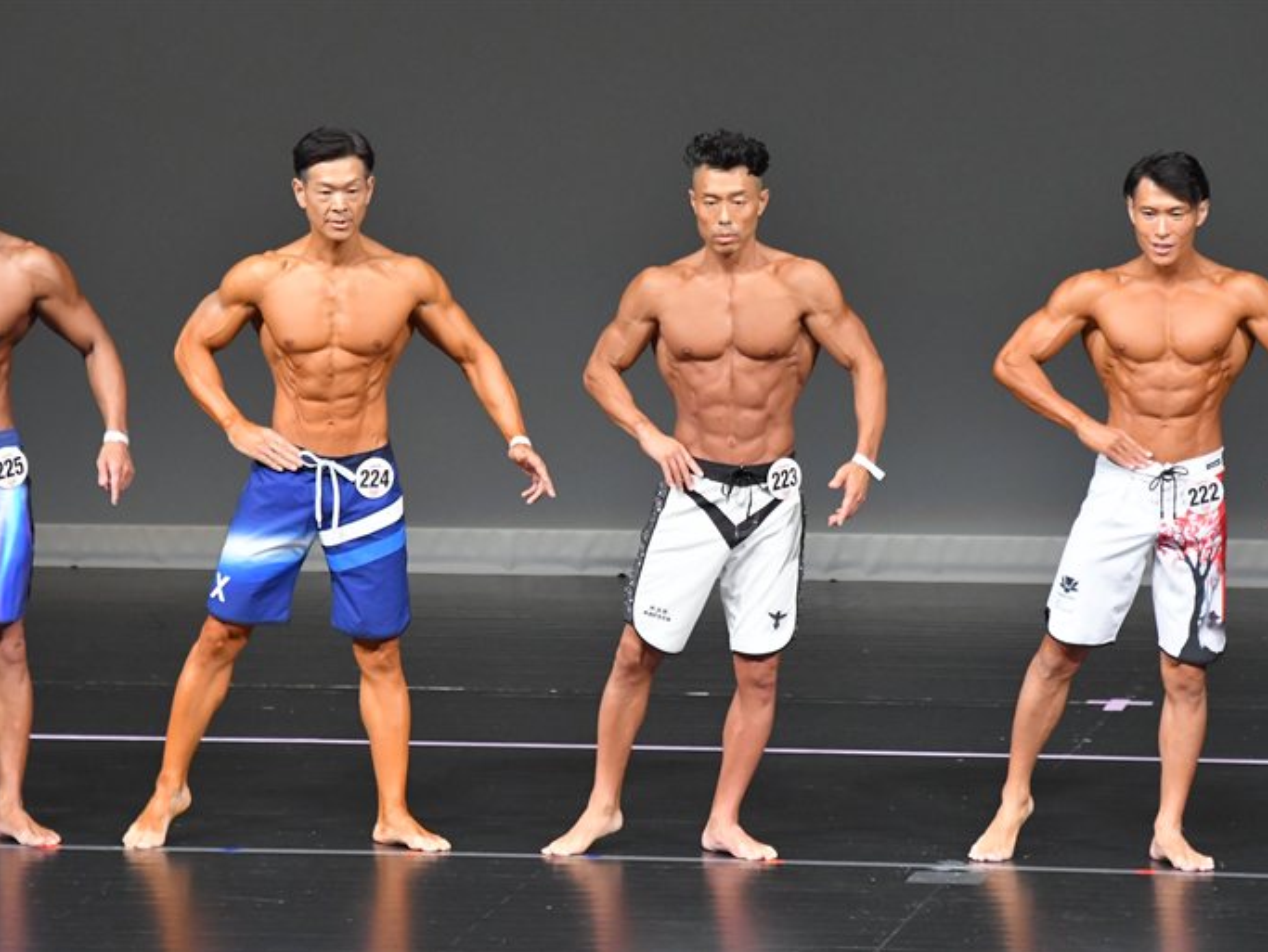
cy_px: 477
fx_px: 11984
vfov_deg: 4.6
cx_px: 597
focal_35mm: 327
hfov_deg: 6.1
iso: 5000
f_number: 5.6
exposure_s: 1/400
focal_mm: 200
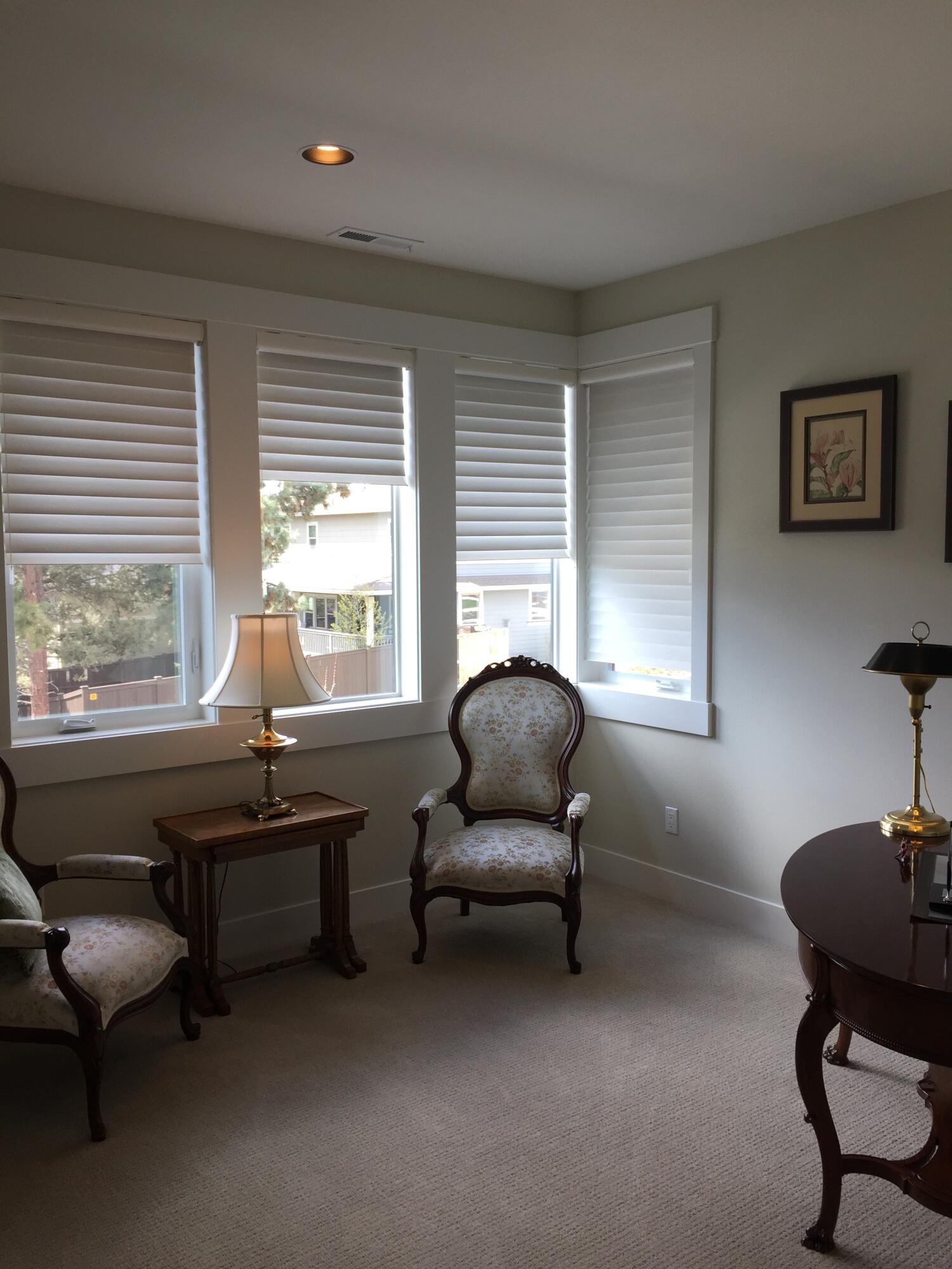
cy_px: 634
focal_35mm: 29
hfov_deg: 48.2
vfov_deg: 61.7
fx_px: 1063
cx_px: 476
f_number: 2.2
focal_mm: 4.15
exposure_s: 1/100
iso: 32
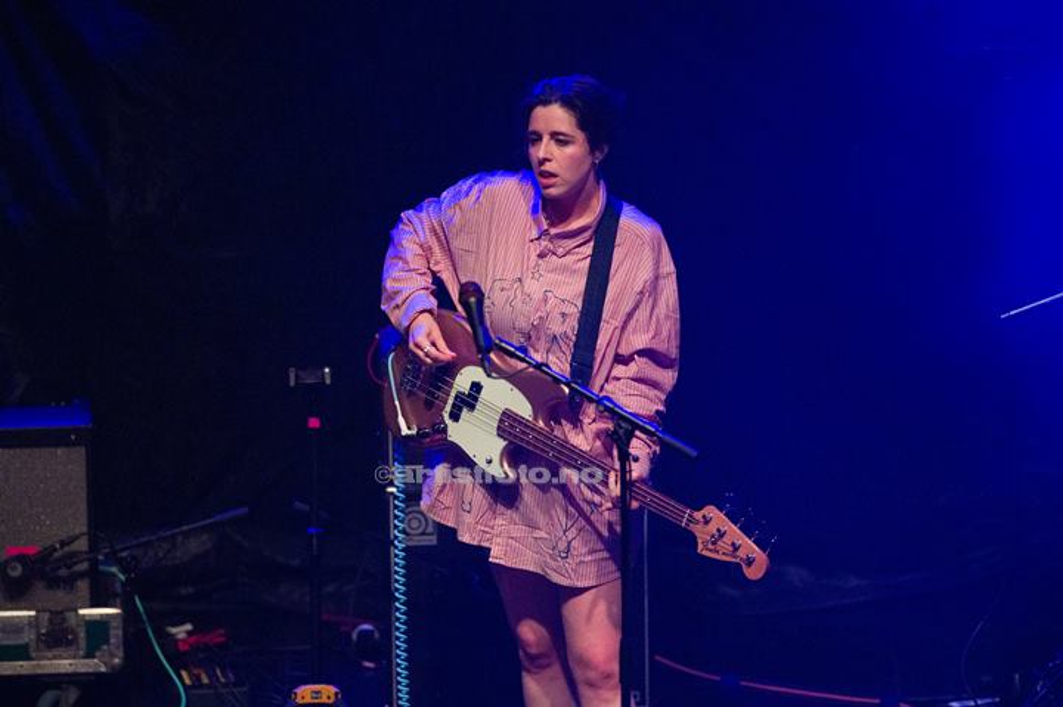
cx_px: 532
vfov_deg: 4.6
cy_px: 354
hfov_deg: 6.9
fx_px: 8852
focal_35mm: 300
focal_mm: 300
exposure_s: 1/640
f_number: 2.8
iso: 5000
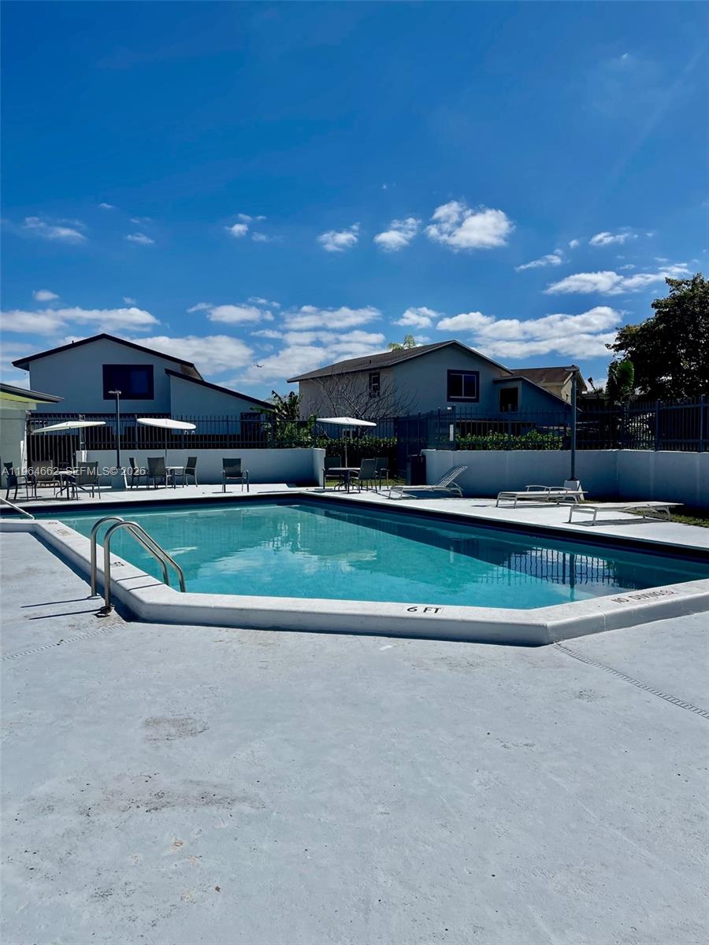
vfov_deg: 67.3
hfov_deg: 53.1
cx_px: 354
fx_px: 710
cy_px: 472
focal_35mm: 26
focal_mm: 5.1
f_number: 1.6
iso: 32
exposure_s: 1/9174
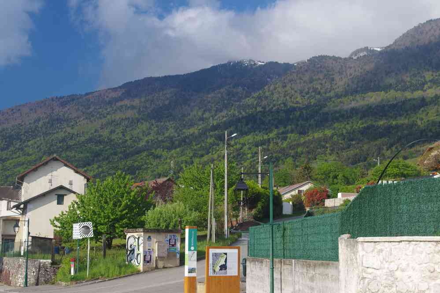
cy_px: 146
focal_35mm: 57
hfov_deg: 35.1
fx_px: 697
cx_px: 220
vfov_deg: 23.8
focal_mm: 38
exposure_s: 1/80
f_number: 11
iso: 200
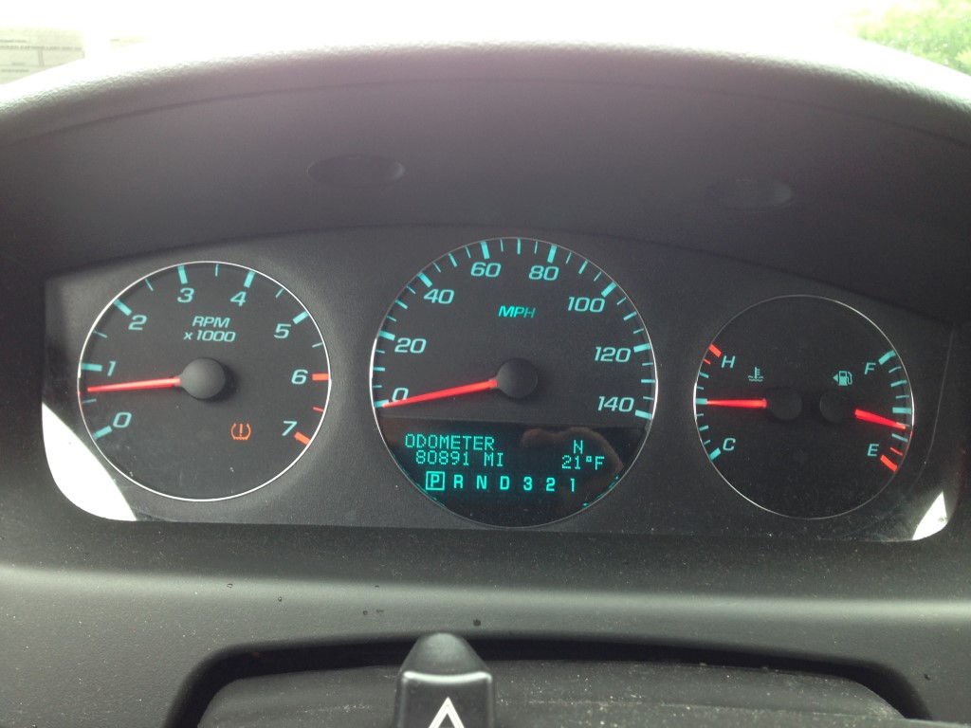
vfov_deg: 42.9
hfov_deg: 55.4
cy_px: 364
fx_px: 926
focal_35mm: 33
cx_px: 486
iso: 50
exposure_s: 1/20
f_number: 2.4
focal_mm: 4.12
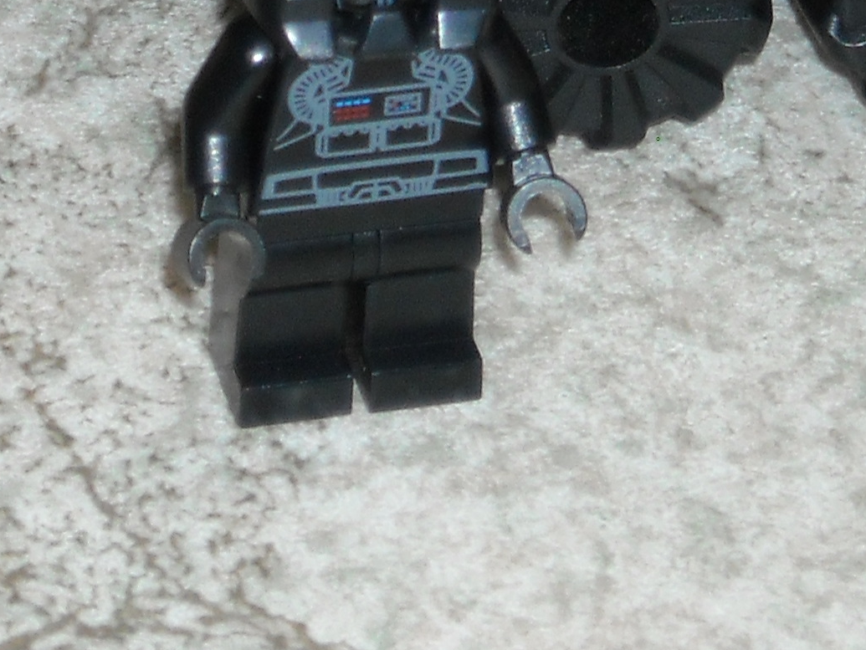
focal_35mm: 331
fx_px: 8284
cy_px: -271
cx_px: 57
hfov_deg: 6.0
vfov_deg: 4.5
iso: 200
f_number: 4.7
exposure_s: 1/125
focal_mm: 17.1
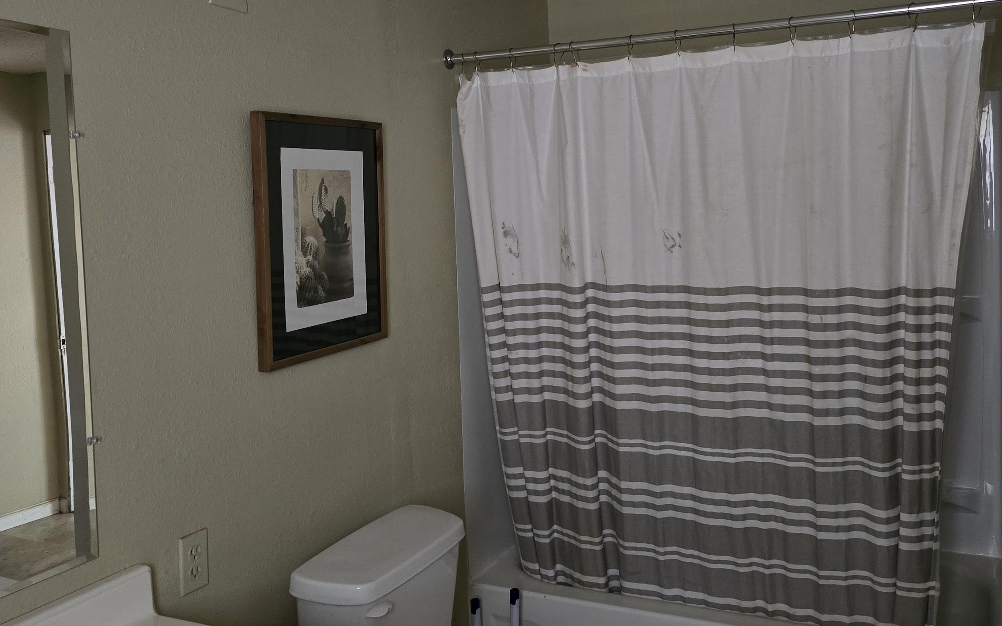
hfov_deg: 58.1
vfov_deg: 38.2
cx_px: 532
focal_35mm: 33
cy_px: 252
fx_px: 901
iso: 1600
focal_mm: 6.3
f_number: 1.7
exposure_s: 1/40
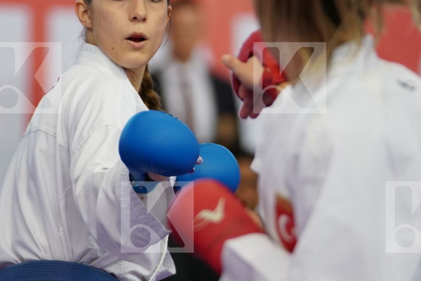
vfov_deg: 3.1
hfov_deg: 4.7
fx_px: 5155
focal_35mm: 441
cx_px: 157
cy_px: 78
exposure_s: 1/1000
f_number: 2.8
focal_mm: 176
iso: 2000
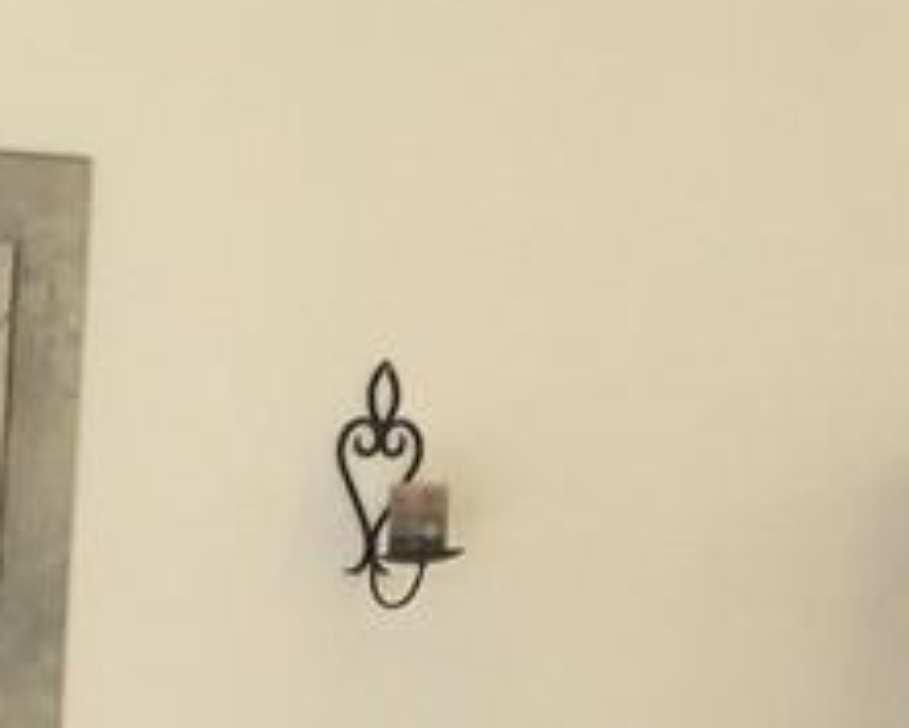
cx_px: -226
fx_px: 3526
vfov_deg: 11.1
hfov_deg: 14.2
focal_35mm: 131
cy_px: 1254
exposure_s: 1/30
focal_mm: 4.15
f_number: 2.2
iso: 100
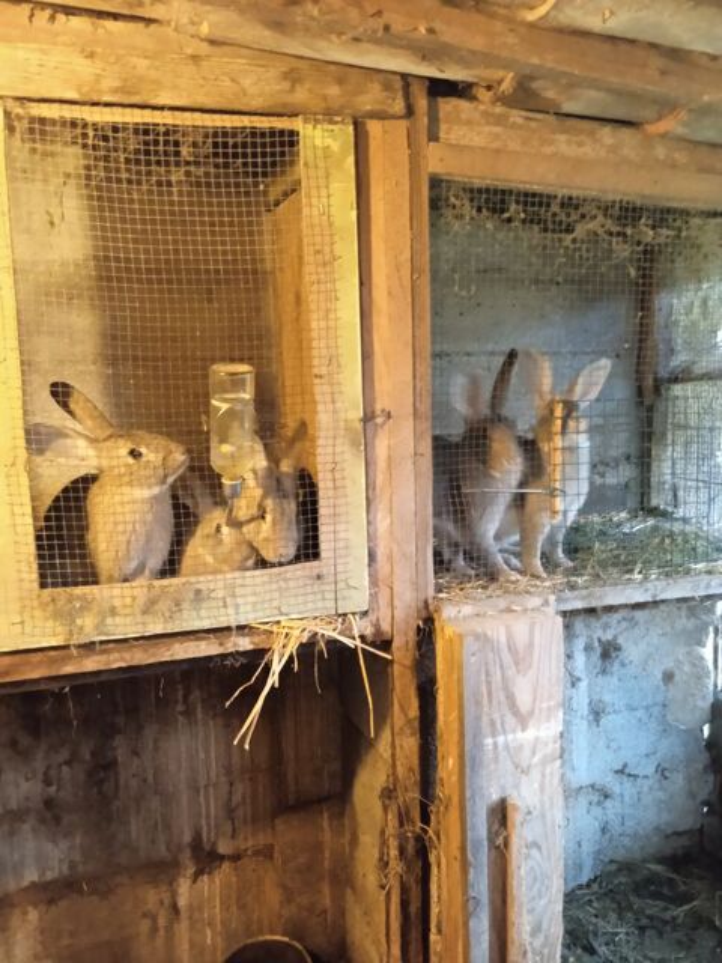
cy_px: 482
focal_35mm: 28
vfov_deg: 63.4
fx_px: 779
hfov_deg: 49.7
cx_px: 361
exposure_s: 1/11.1
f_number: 2.2
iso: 2515
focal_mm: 3.43
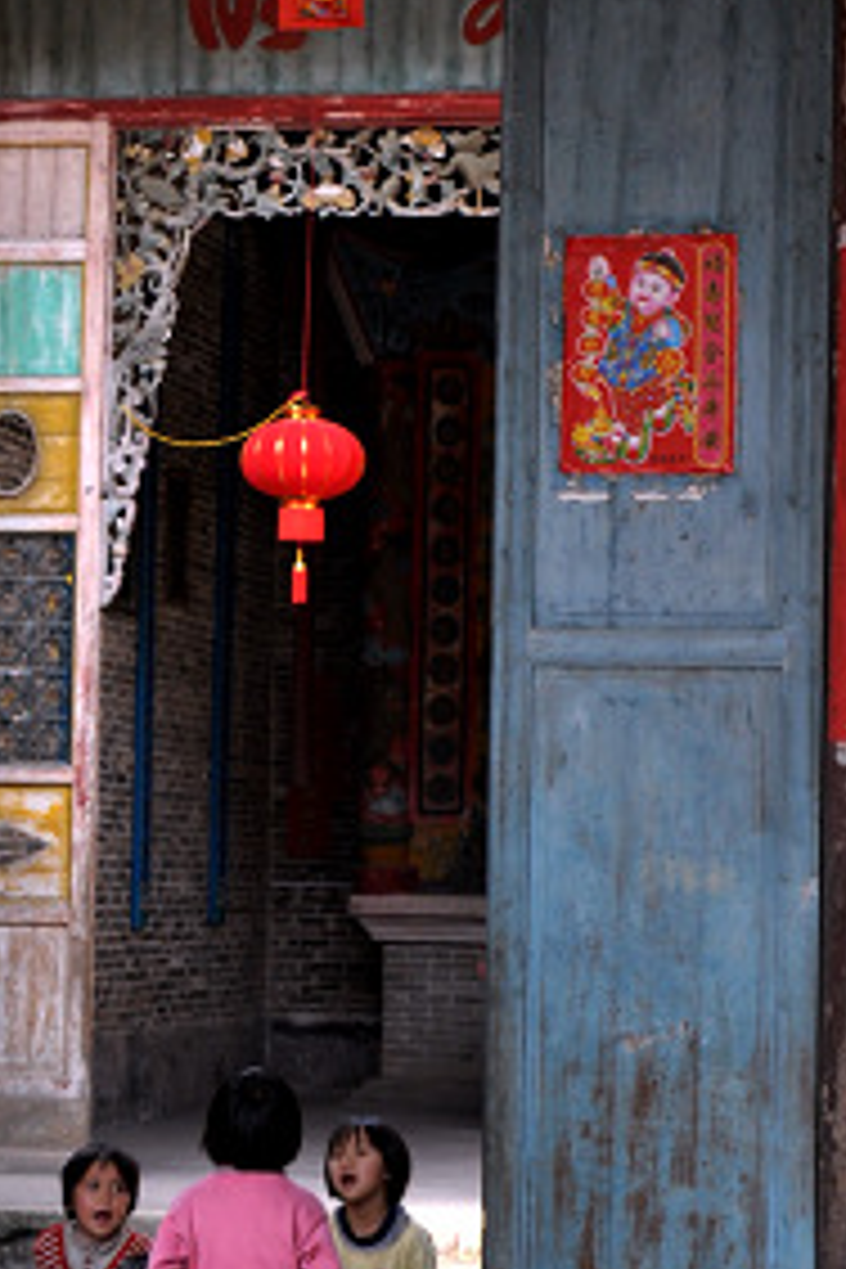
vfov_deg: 17.2
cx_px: 245
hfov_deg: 11.5
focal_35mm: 119
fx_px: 4194
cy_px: 504
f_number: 5.6
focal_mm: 32
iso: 220
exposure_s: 1/100
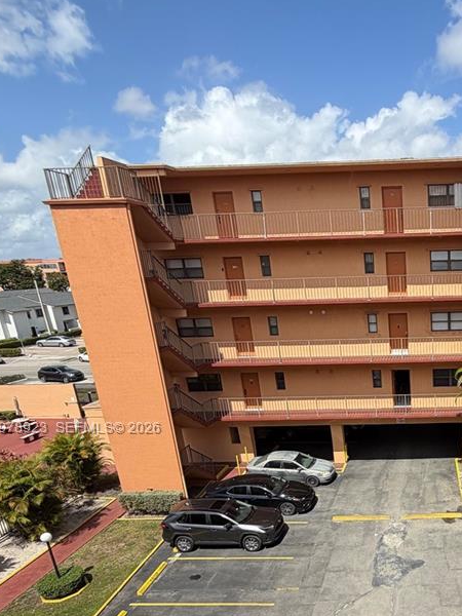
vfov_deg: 61.3
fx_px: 498
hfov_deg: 44.4
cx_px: 432
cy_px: 429
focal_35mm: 28
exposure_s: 1/853
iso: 20
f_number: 2.2
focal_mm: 2.22
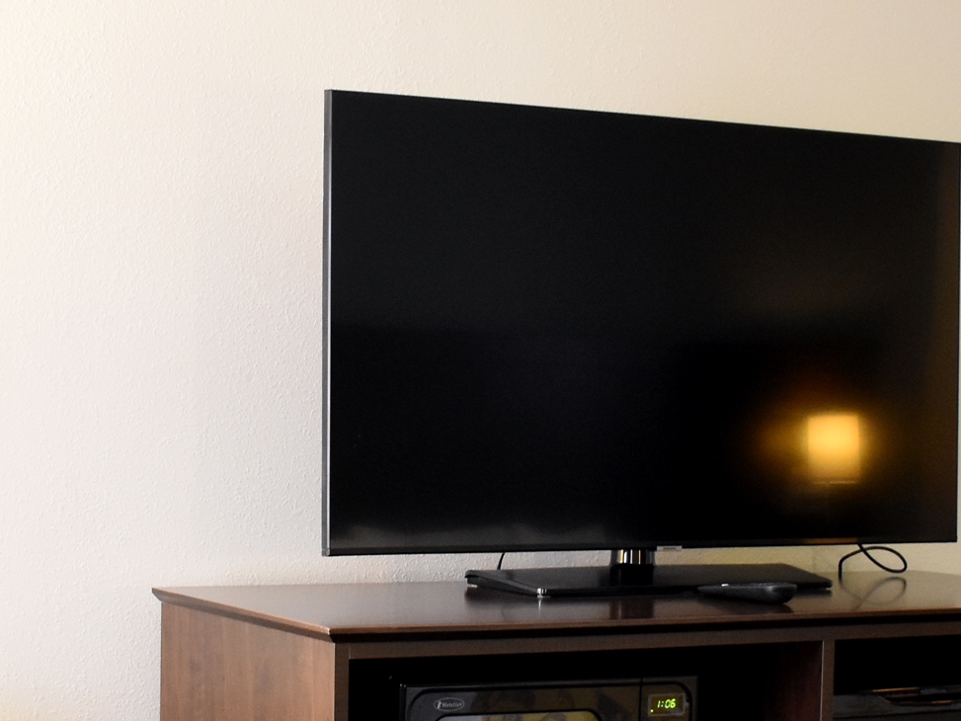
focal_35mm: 80
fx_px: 2221
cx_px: 375
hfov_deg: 24.4
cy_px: 473
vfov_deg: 18.4
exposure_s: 1/13
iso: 1600
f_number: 3.5
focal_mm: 18
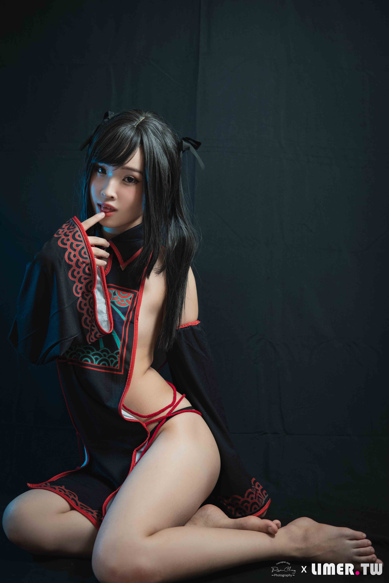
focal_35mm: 45
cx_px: 194
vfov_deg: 43.6
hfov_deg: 29.9
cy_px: 292
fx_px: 729
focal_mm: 30
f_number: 2.2
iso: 800
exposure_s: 1/60
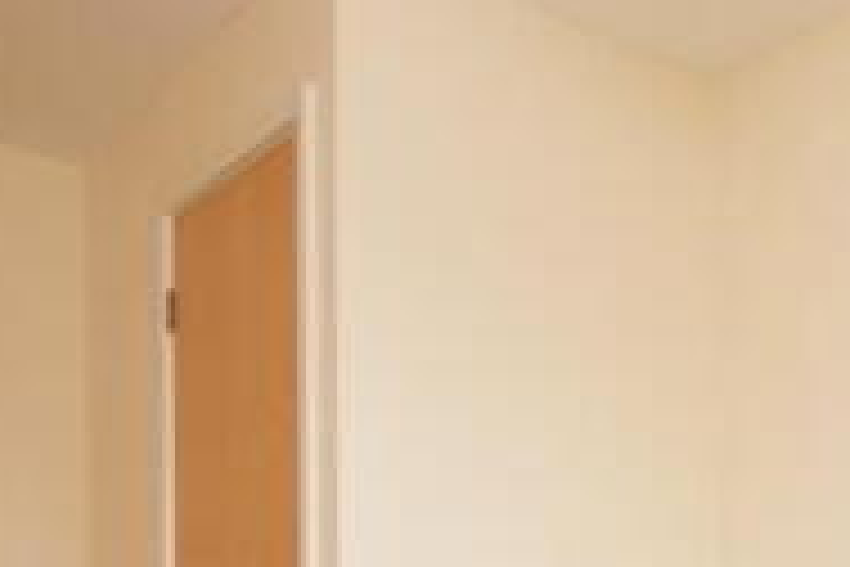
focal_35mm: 52
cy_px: 623
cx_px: 722
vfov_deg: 24.3
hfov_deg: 36.4
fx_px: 1228
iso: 1000
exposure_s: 1/90
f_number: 6.7
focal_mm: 10
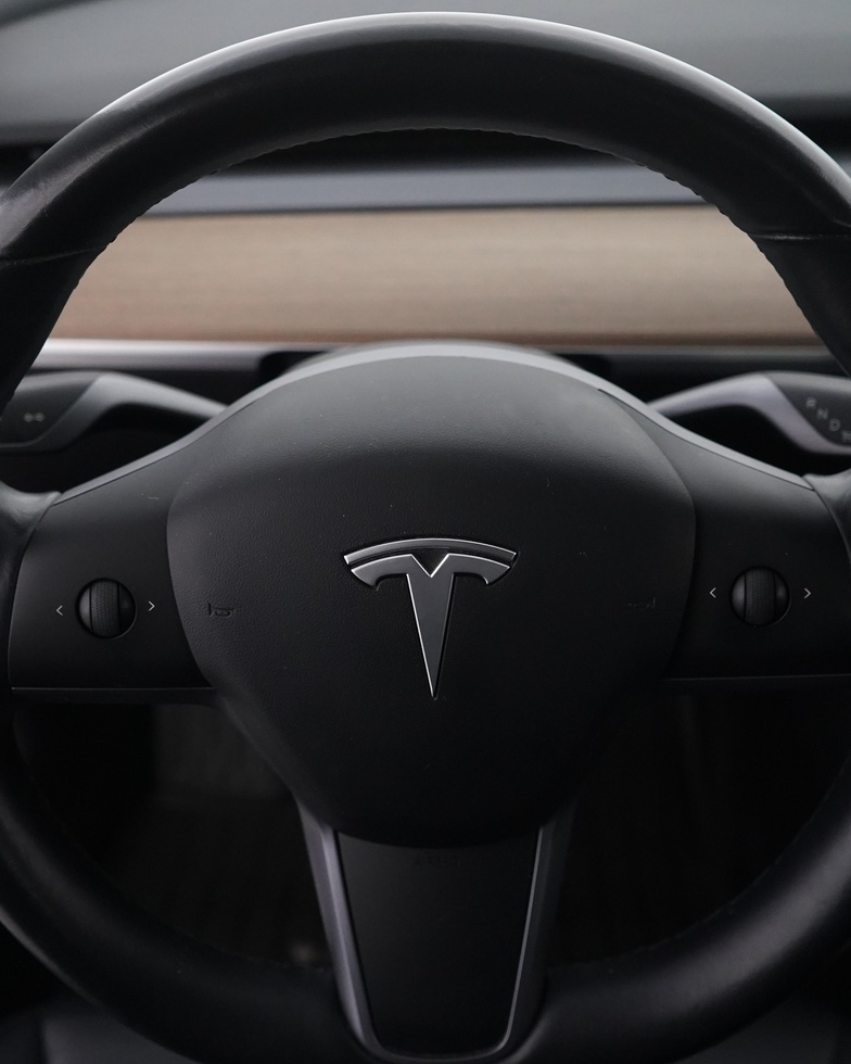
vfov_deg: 41.1
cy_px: 583
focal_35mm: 45
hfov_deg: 33.4
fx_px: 1417
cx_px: 411
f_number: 3.5
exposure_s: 1/60
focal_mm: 29
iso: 4000
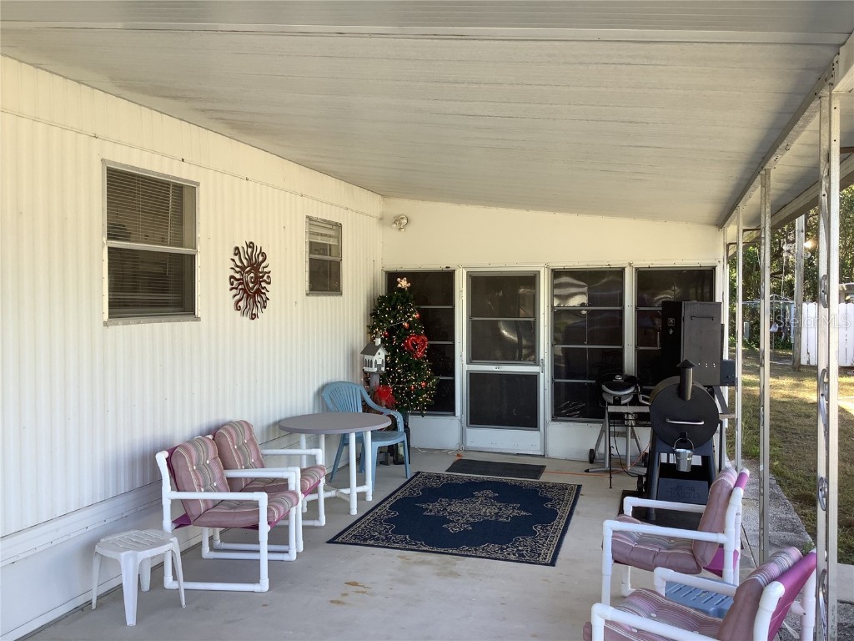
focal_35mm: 31
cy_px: 320
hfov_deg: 58.4
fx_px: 765
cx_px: 427
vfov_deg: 45.4
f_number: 2.4
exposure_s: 1/120
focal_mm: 3.3
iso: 25
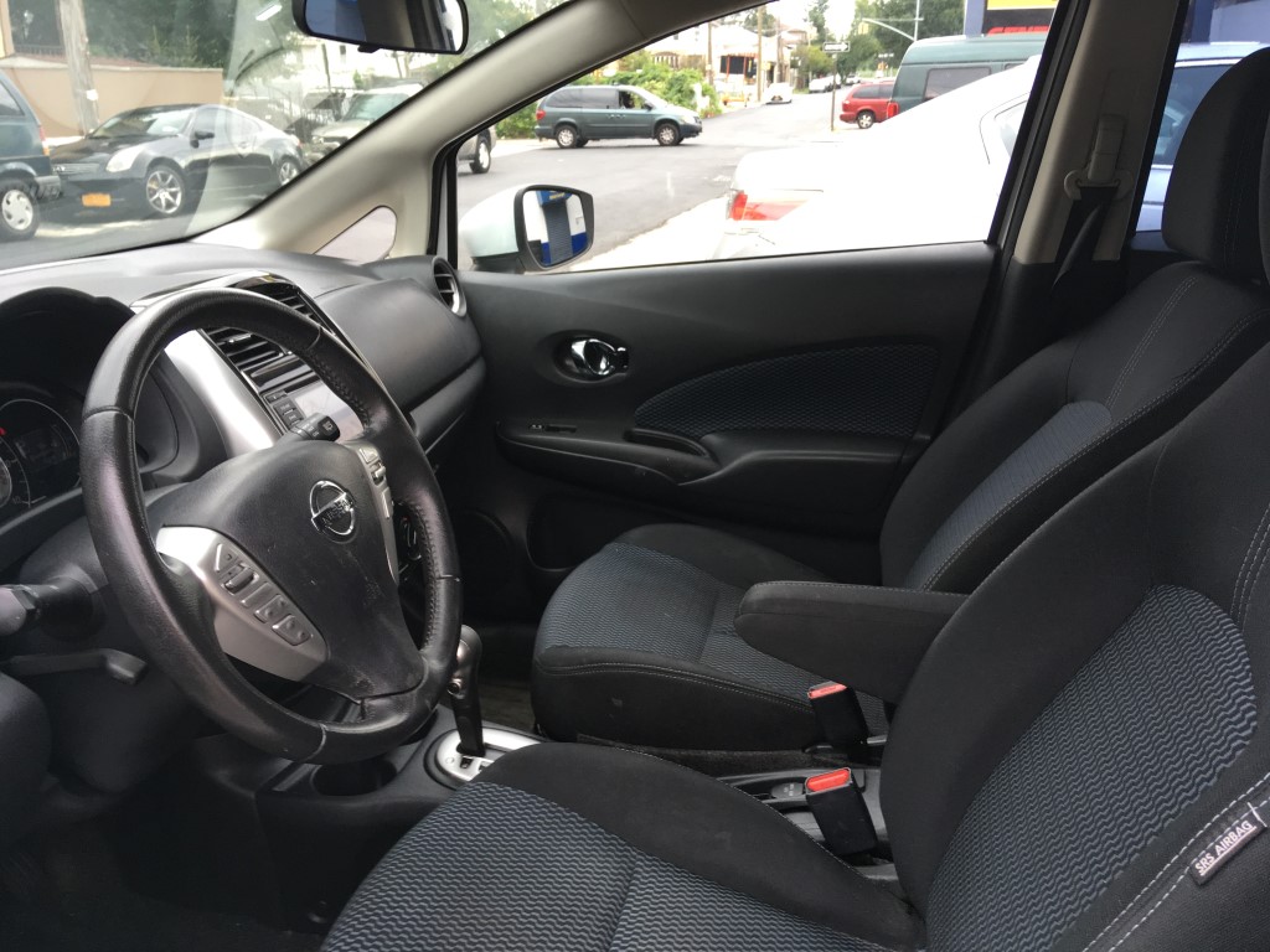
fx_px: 1064
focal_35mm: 29
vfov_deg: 48.2
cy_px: 476
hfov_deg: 61.7
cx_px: 635
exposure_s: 1/120
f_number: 2.2
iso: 40
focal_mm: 4.15
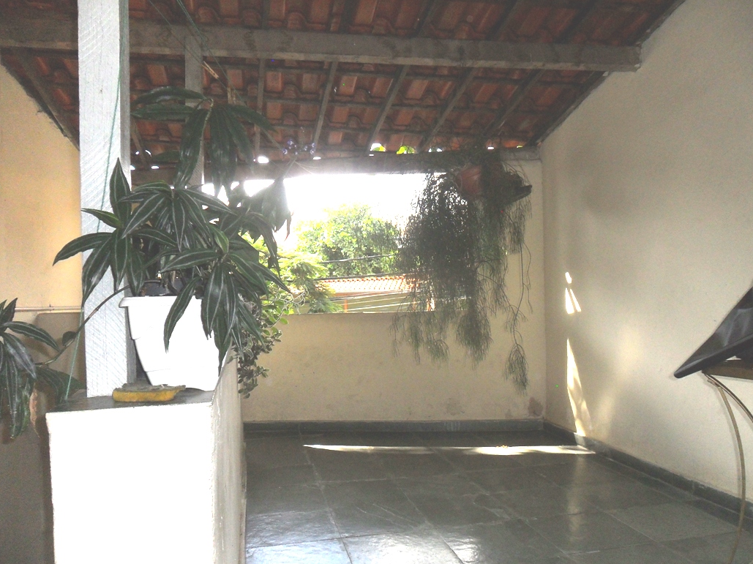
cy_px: 290
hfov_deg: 63.5
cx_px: 385
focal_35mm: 28
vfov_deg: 49.7
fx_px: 609
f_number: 3.5
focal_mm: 4.9
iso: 100
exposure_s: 1/350
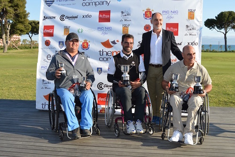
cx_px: 118
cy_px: 78
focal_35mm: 34
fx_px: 225
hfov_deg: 55.1
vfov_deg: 38.3
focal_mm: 23
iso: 100
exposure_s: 1/200
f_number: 7.1
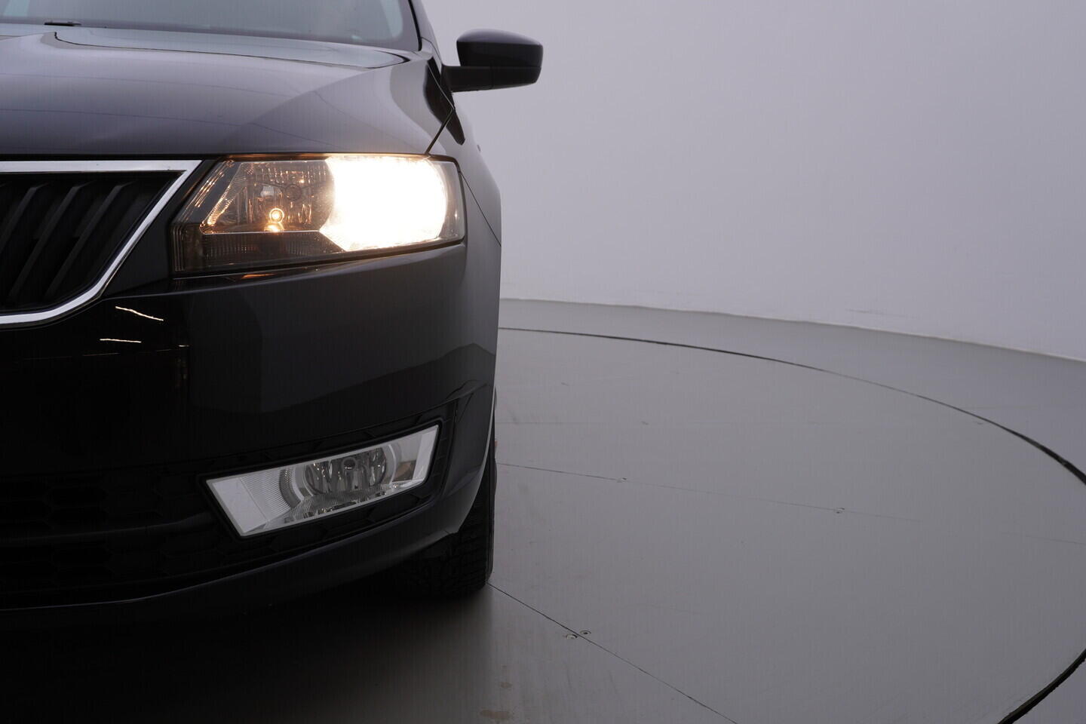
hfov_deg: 53.1
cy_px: 362
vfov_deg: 36.9
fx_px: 1086
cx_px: 543
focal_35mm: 36
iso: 125
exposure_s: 1/125
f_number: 5
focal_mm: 24
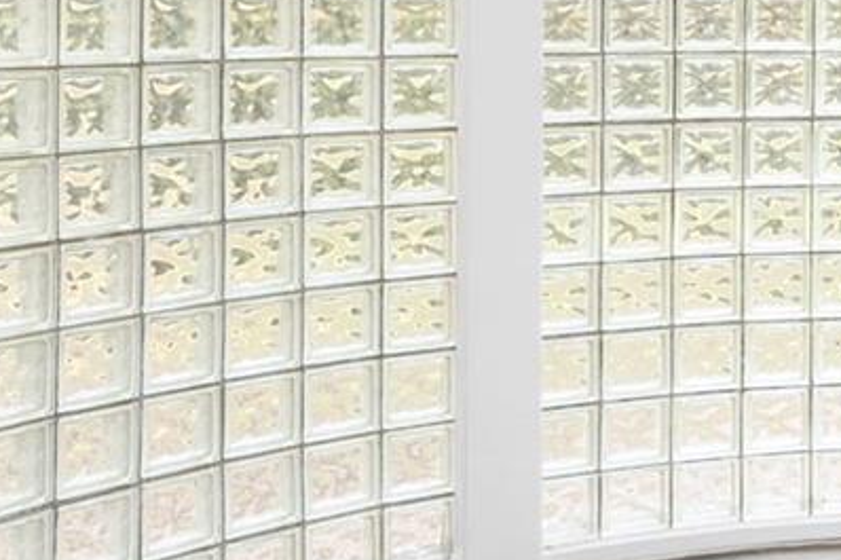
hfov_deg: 22.7
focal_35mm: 72
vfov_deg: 18.5
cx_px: 1276
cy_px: 26
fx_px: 1681
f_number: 8
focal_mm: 14
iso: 320
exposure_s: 1/100
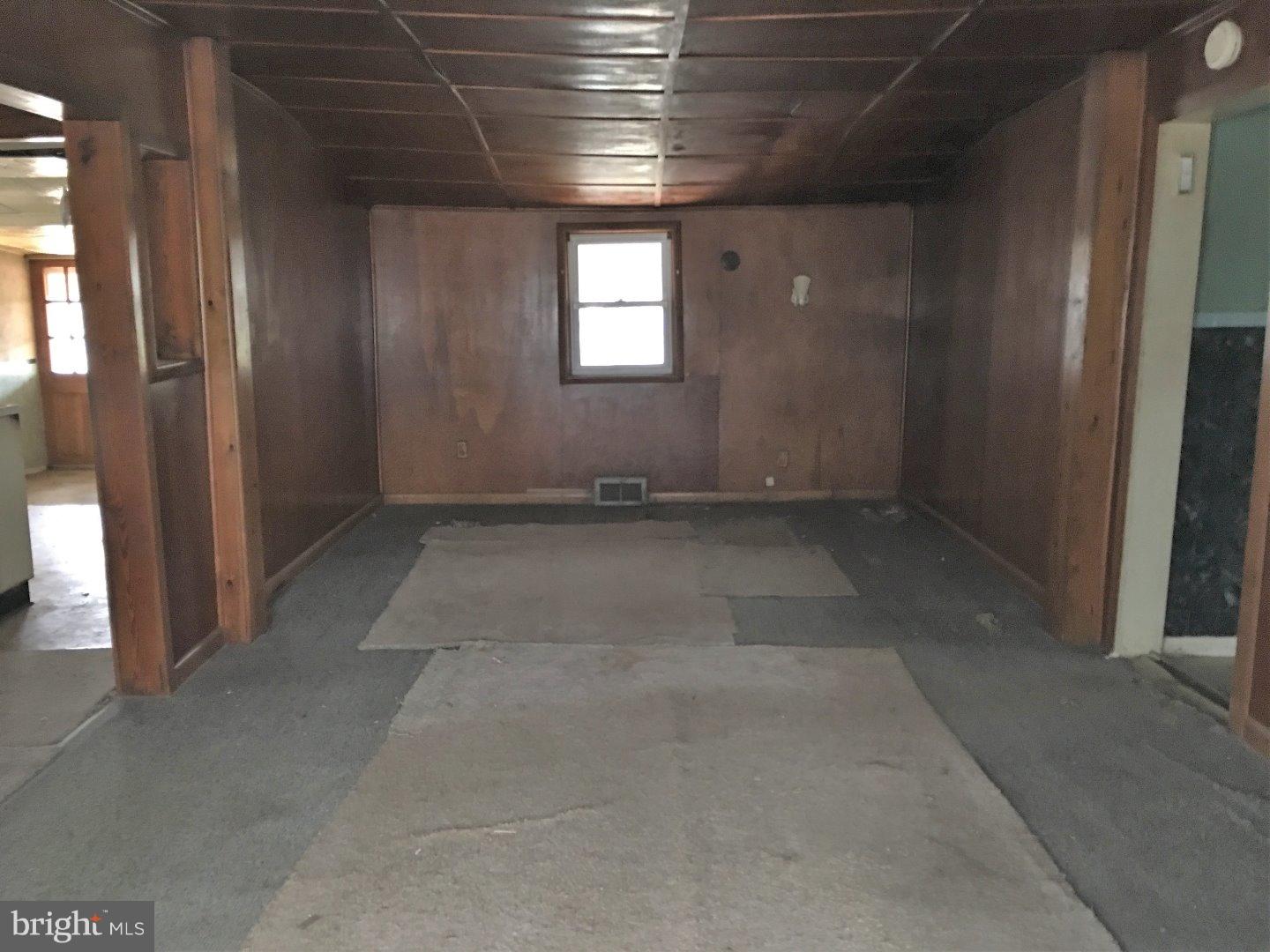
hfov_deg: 61.7
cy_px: 476
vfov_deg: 48.2
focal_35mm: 29
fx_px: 1064
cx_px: 635
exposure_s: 1/4
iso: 100
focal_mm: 4.15
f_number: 2.2
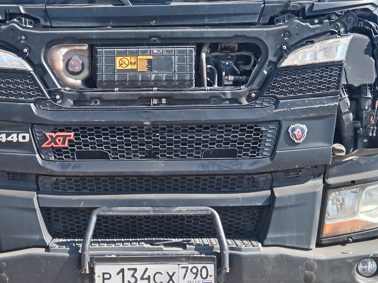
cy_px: 74
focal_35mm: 74
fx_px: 808
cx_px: 131
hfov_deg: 26.2
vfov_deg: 19.8
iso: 100
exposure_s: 1/368
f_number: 1.9
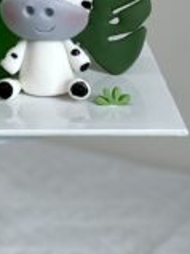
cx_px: -97
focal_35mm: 215
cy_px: -156
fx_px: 1576
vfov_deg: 8.9
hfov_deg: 6.8
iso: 40
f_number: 2.2
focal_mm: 7.5
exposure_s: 1/100
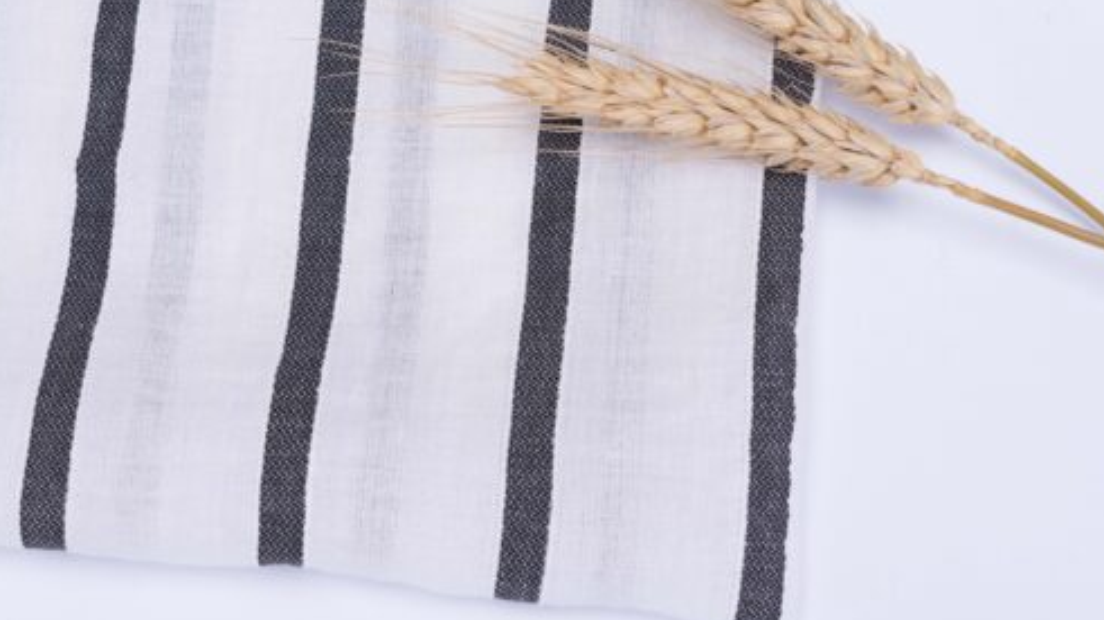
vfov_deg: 18.8
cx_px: 551
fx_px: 1873
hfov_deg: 32.8
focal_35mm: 64
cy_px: 327
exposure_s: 1/125
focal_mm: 40
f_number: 11
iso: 100
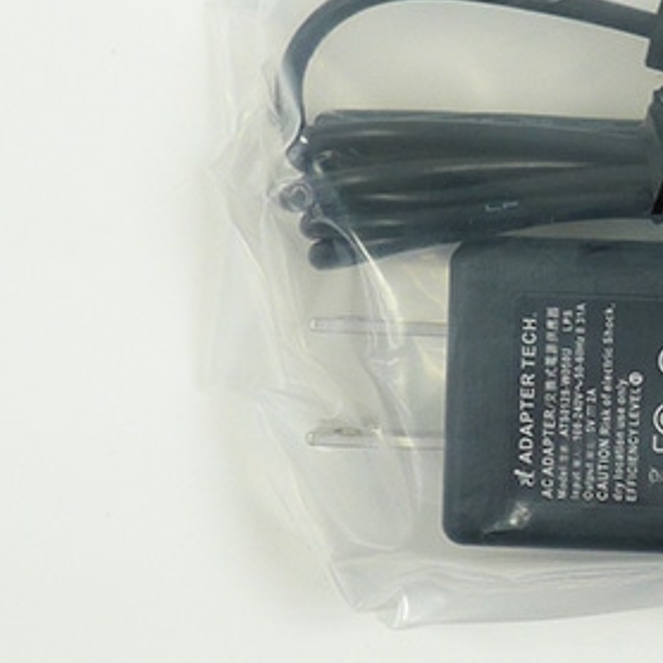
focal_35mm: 57
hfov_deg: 27.7
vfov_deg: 30.0
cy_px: 281
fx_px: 1235
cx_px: 711
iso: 80
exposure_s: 1/250
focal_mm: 6
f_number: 2.8
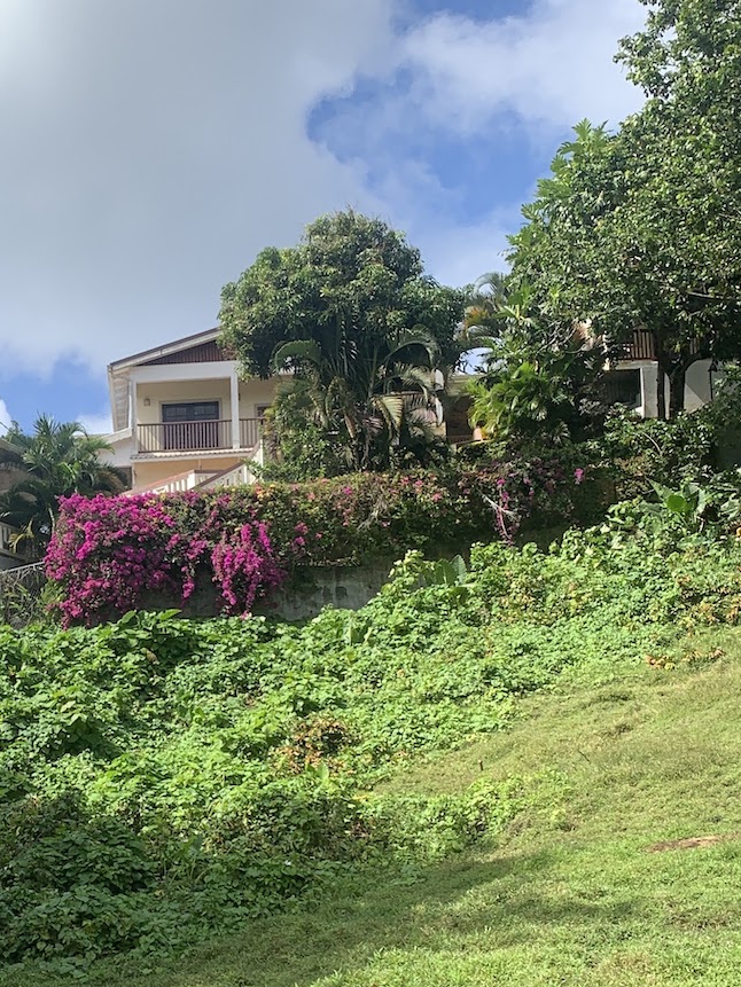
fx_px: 1655
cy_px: 696
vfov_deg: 32.8
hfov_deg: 23.9
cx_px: -36
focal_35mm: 58
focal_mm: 4.25
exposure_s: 1/1468
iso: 25
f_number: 1.8
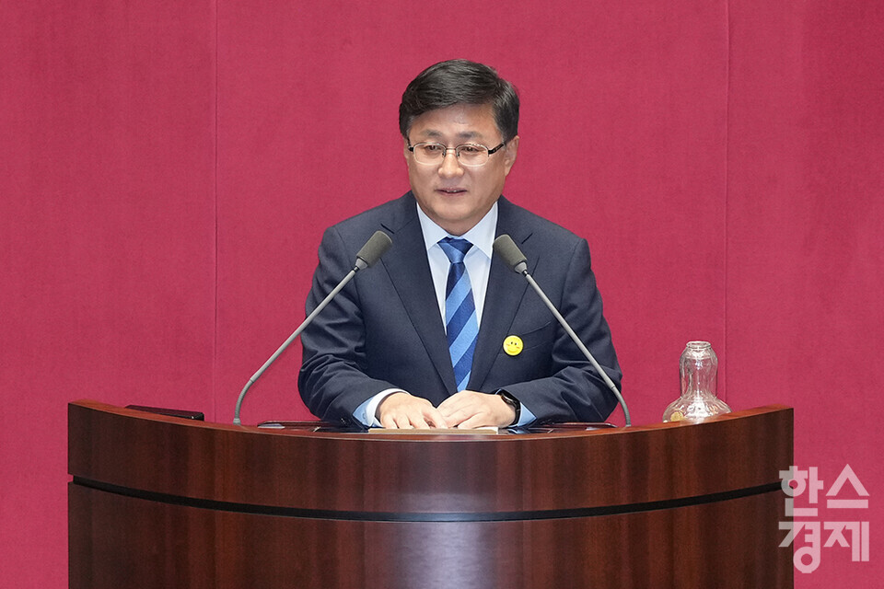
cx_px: 442
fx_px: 4911
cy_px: 294
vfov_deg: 6.9
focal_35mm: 200
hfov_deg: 10.3
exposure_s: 1/125
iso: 2500
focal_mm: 200
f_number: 4
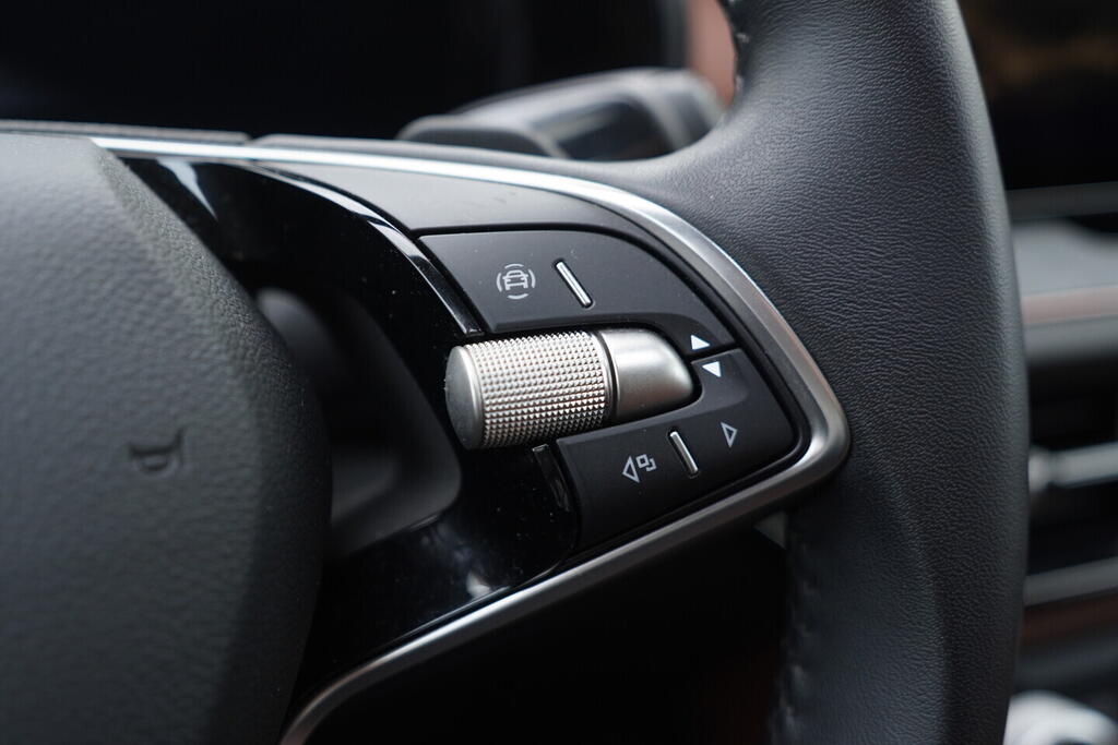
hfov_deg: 53.1
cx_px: 559
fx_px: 1118
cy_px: 372
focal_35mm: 36
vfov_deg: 36.9
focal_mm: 24
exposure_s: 1/40
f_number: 2.8
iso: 320
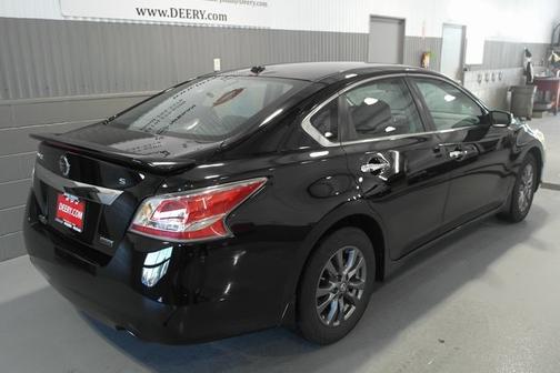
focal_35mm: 30
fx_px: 467
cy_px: 186
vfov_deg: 43.6
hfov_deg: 61.9
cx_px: 280
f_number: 3.5
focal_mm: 20
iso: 400
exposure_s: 1/40
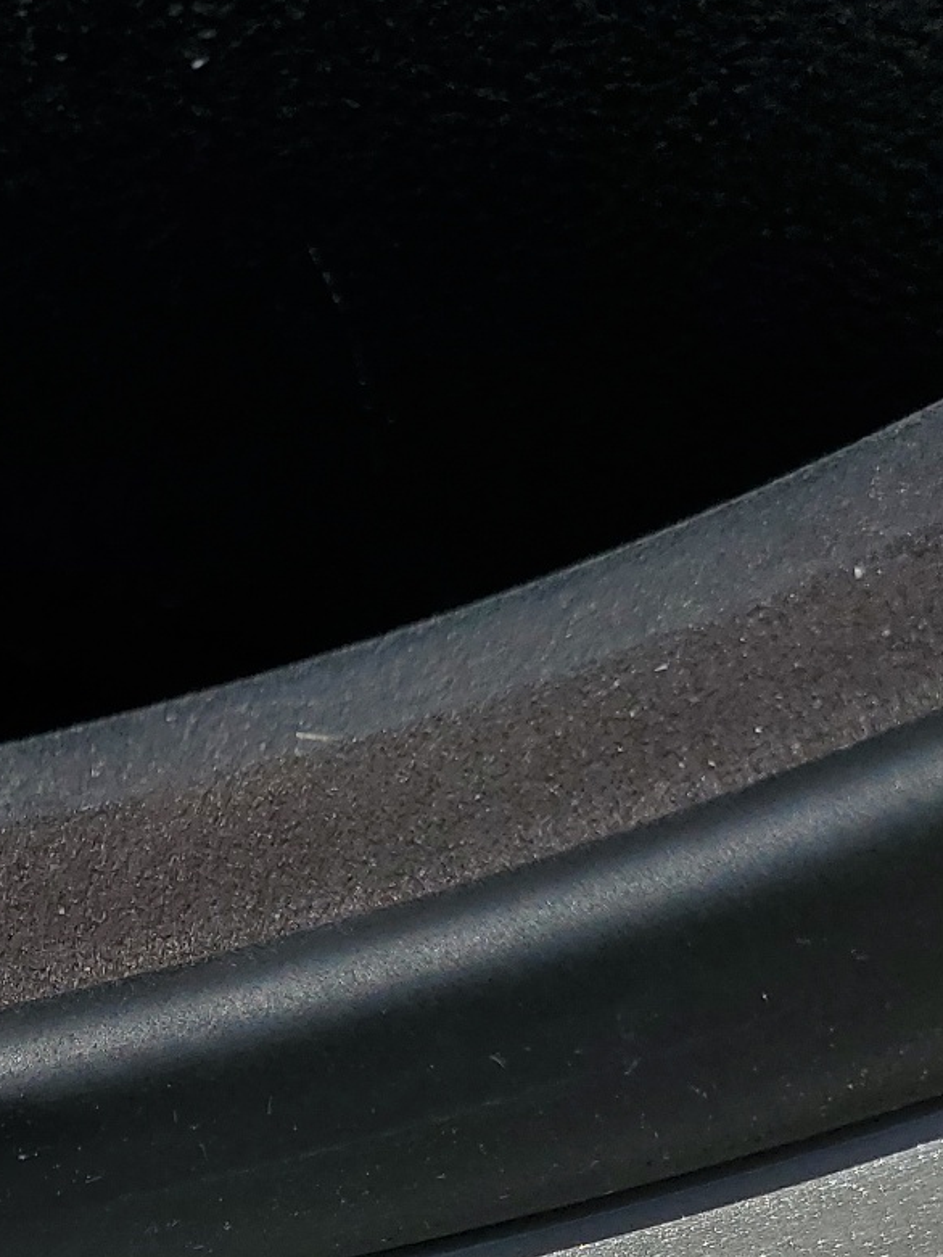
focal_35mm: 71
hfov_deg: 20.0
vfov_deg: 24.0
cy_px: 1634
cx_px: -48
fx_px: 2578
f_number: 1.5
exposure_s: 1/10000
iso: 51
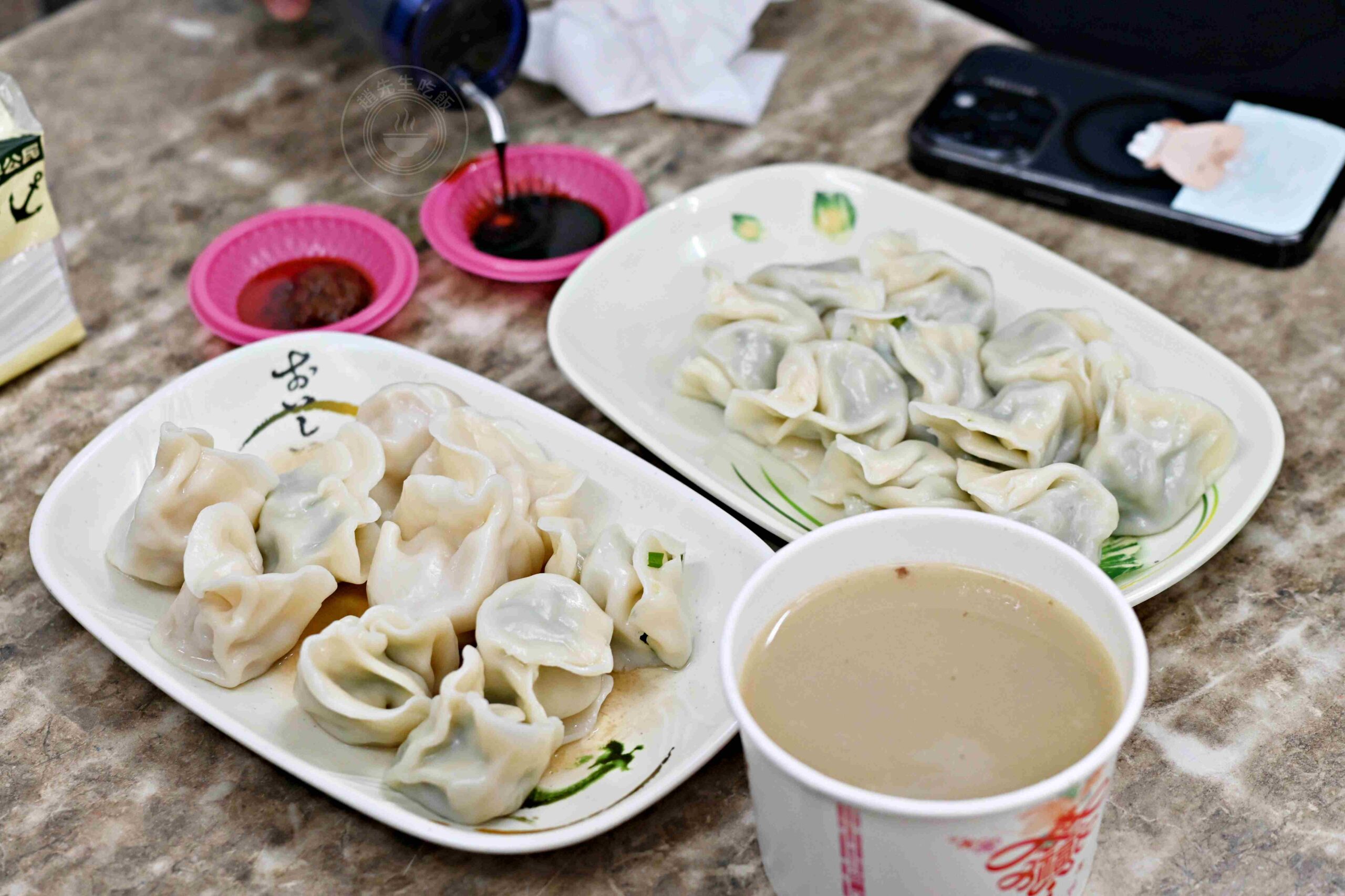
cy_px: 448
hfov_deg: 27.0
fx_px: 2802
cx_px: 672
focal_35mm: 75
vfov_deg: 18.2
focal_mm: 50
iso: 560
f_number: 3.2
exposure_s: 1/160
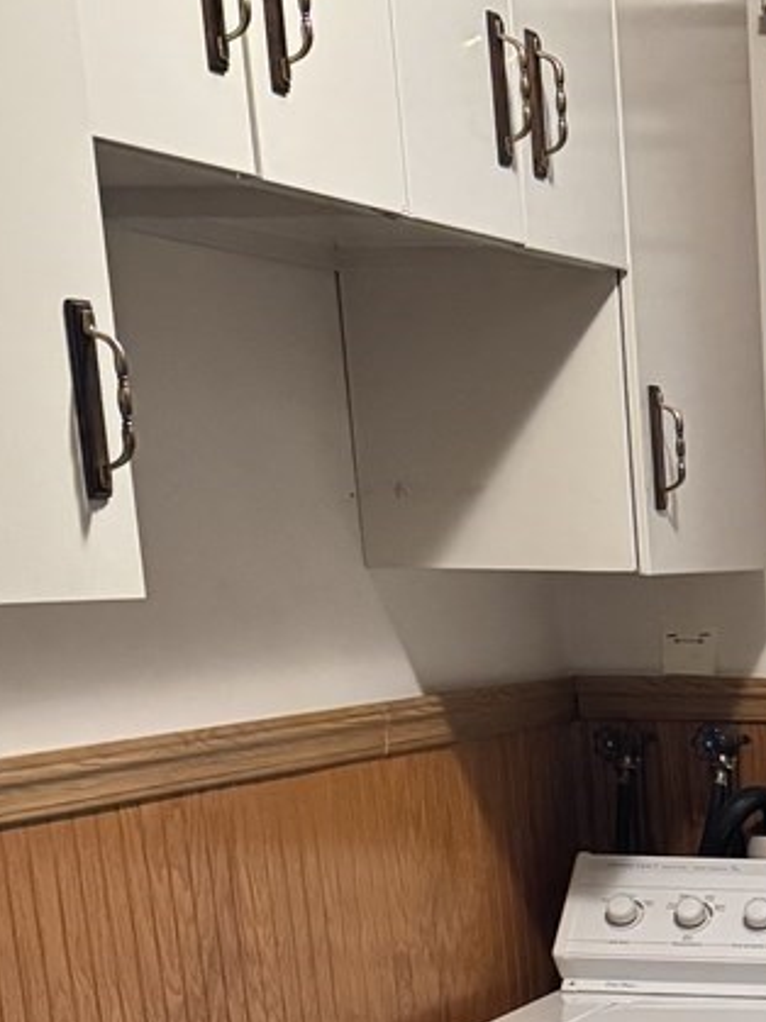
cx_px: 1232
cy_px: 1385
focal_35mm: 88
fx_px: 2598
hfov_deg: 15.2
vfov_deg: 20.1
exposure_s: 1/60
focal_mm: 6.76
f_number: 1.78
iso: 640
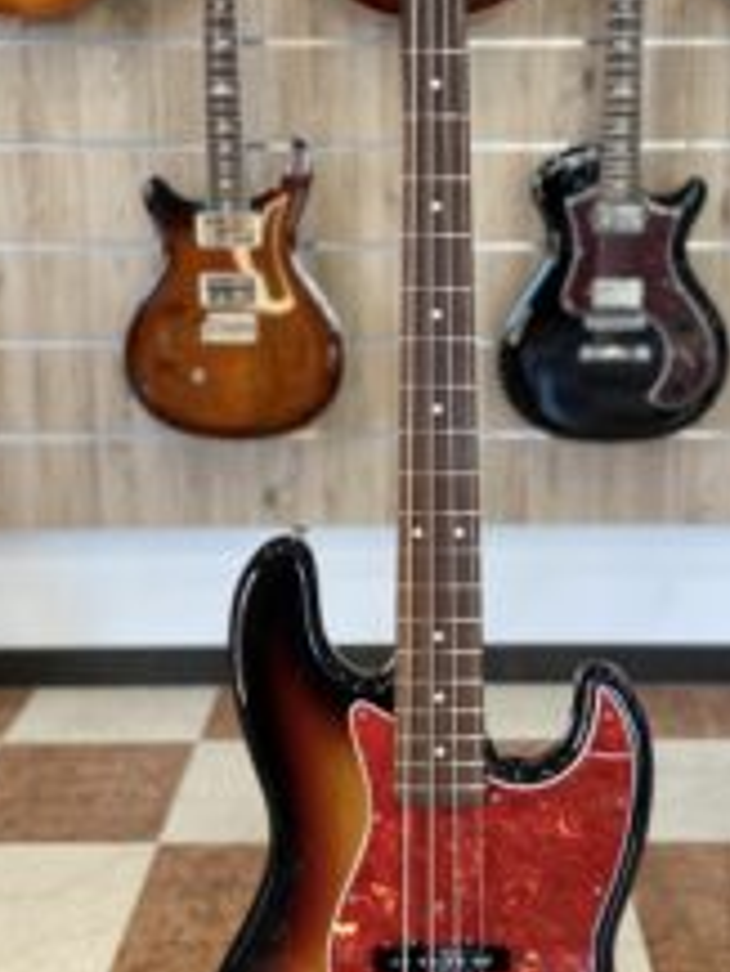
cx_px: 425
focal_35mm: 48
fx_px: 1348
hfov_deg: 30.2
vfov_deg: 39.6
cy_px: 439
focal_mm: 4.25
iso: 100
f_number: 1.8
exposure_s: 1/100
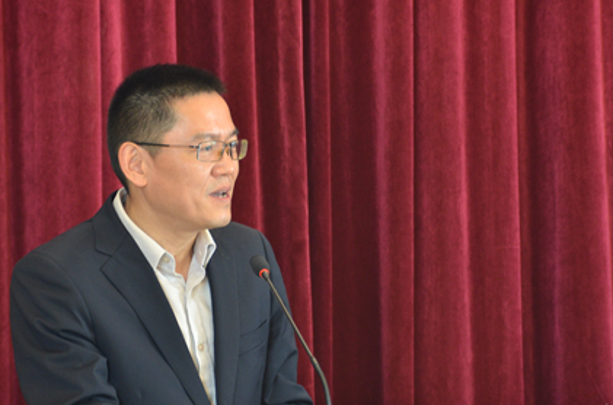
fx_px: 7266
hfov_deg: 4.8
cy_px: 254
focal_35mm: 428
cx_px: 339
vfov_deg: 3.2
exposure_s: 1/30
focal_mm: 200
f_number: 5.6
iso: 640
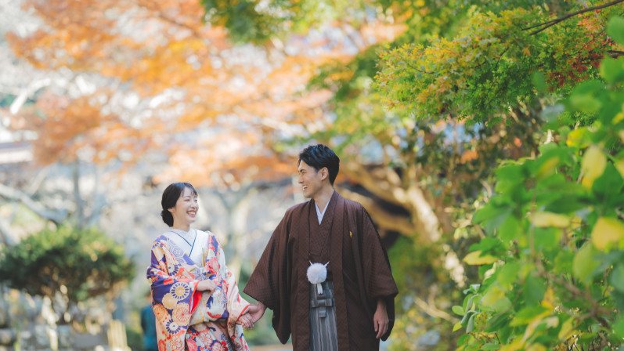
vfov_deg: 8.5
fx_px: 2349
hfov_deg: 15.1
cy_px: 195
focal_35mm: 142
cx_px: 312
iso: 100
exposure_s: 1/160
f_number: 2
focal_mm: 135
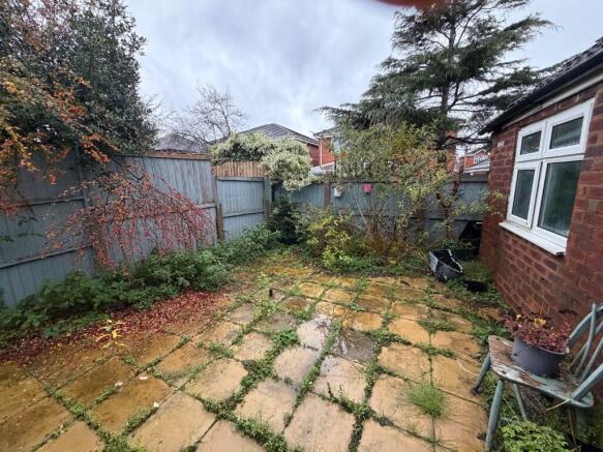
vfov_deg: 85.7
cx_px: 302
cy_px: 226
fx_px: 244
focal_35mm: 14
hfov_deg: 102.1
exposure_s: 1/63
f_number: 2.2
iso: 320
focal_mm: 2.22
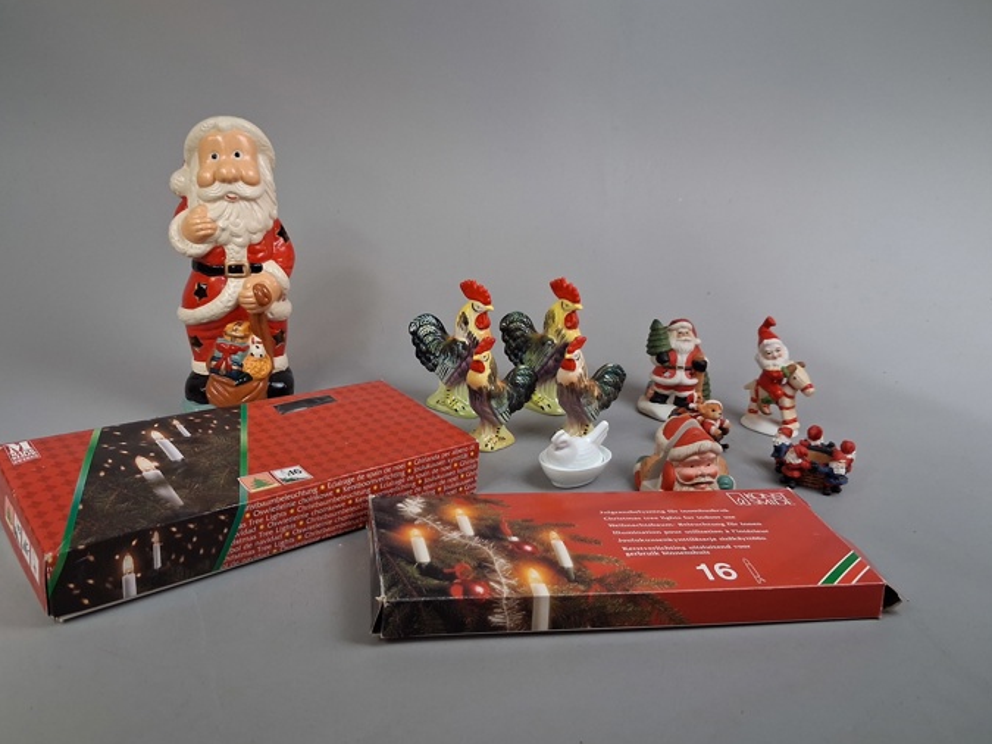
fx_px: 917
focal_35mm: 32
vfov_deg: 44.1
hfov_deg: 56.7
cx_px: 447
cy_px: 375
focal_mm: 4
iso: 320
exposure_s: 1/60
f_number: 1.8
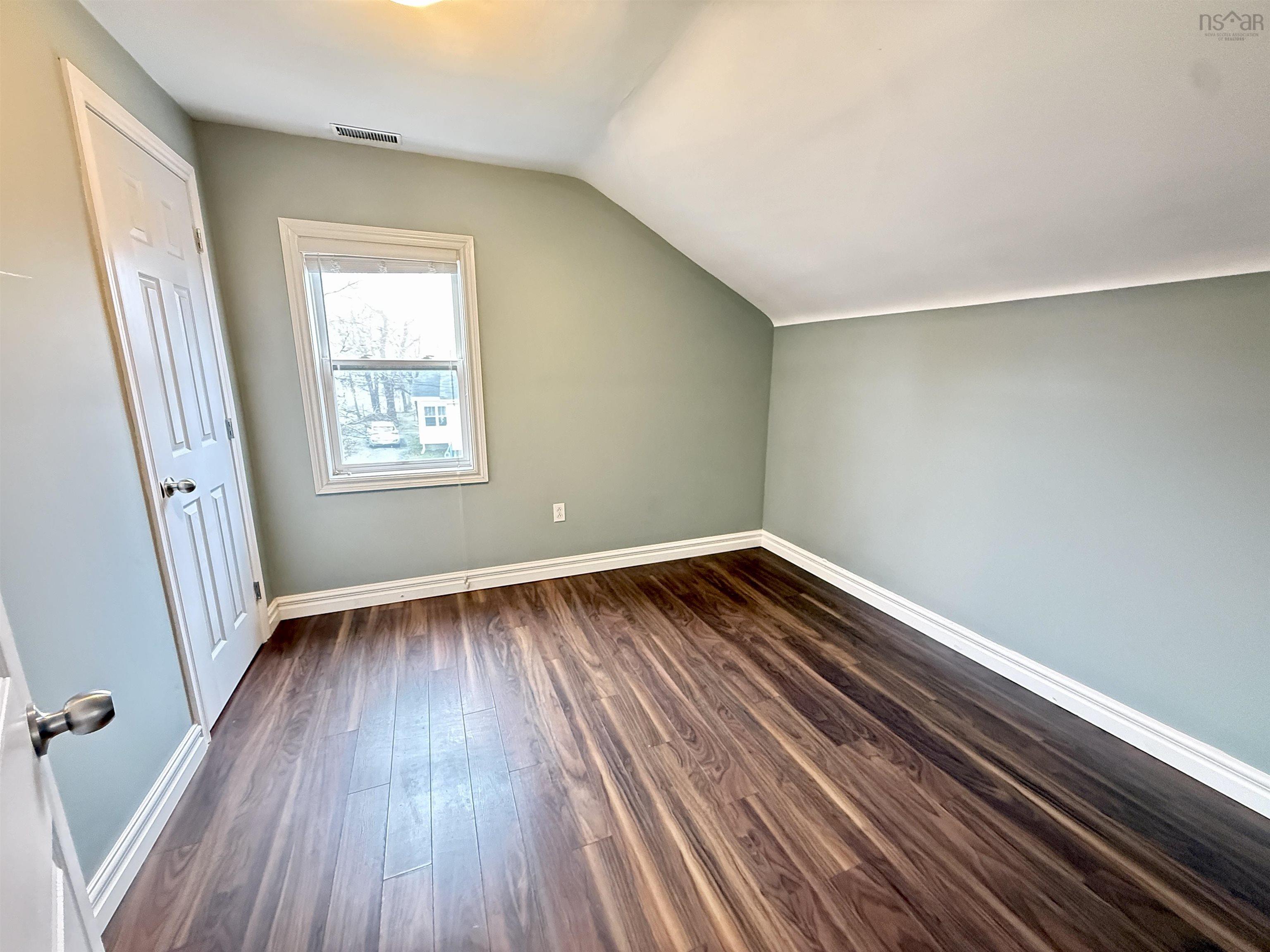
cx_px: 635
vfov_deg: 85.7
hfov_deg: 102.1
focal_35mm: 14
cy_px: 476
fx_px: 514
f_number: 2.2
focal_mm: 2.22
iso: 1000
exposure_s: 1/40
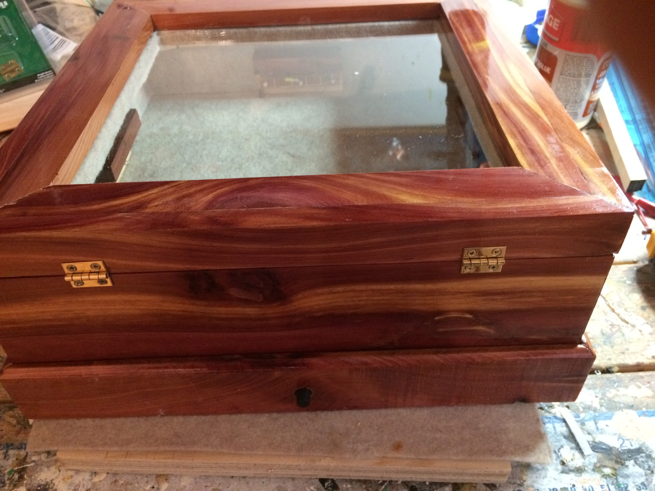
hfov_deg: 61.7
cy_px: 246
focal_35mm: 29
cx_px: 328
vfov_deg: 48.2
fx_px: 549
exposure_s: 1/20
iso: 320
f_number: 2.2
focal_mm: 4.15
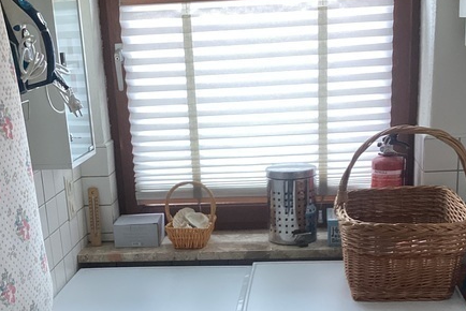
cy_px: 278
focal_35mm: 57
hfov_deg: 35.0
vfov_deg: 23.2
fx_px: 738
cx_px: 219
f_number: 2.4
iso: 80
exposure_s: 1/50
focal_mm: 3.3
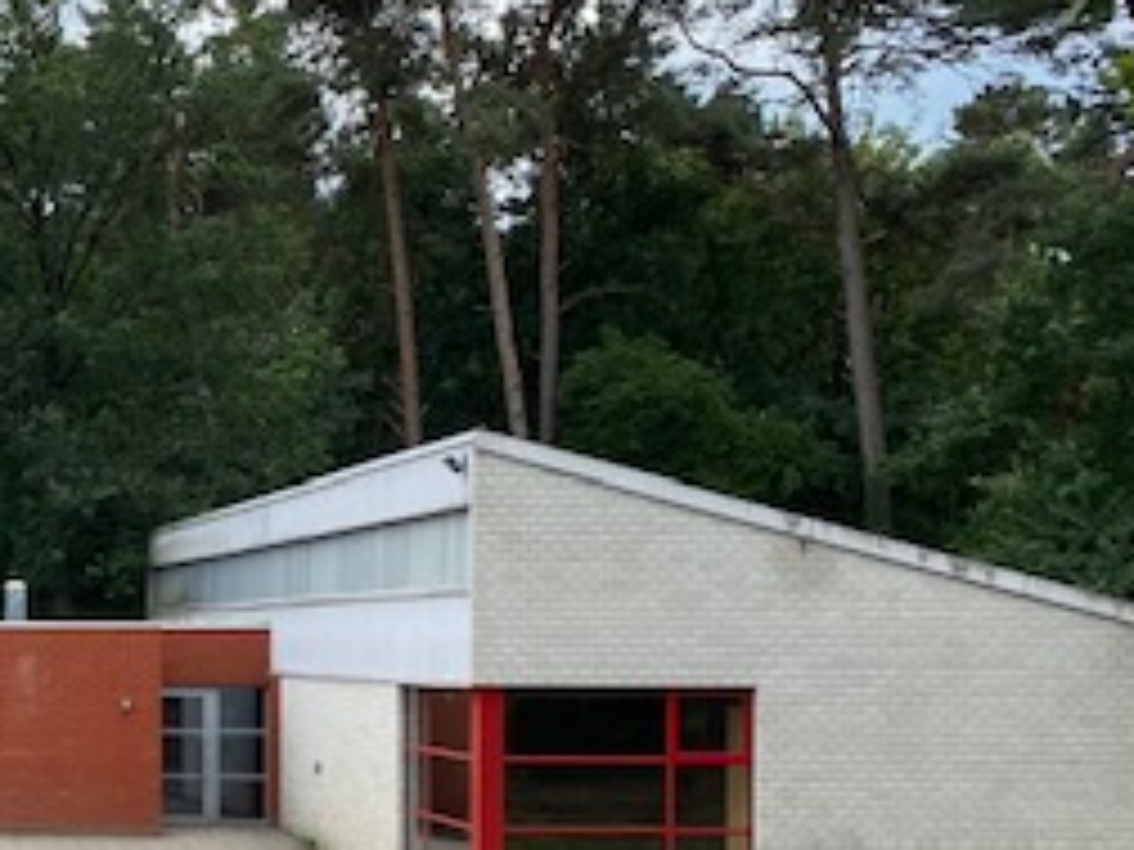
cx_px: -248
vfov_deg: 22.0
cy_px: 666
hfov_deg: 26.0
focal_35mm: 66
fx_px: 2162
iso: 32
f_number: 1.8
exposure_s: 1/772
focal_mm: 4.25
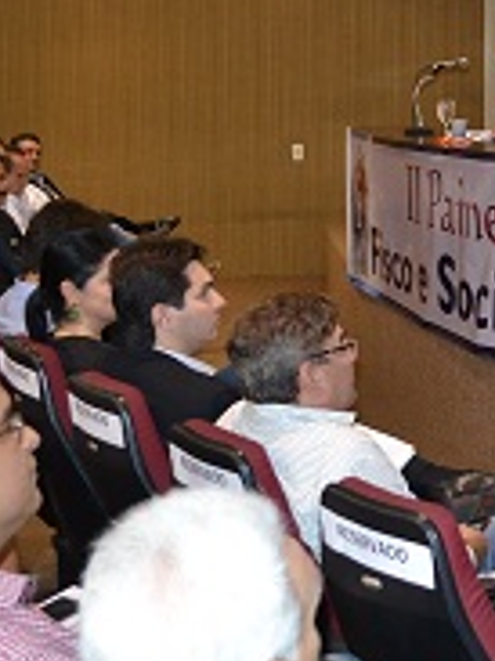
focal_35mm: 71
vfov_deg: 27.0
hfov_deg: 18.6
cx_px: 715
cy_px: 154
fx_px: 1355
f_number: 3.5
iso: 1100
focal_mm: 18
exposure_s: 1/60
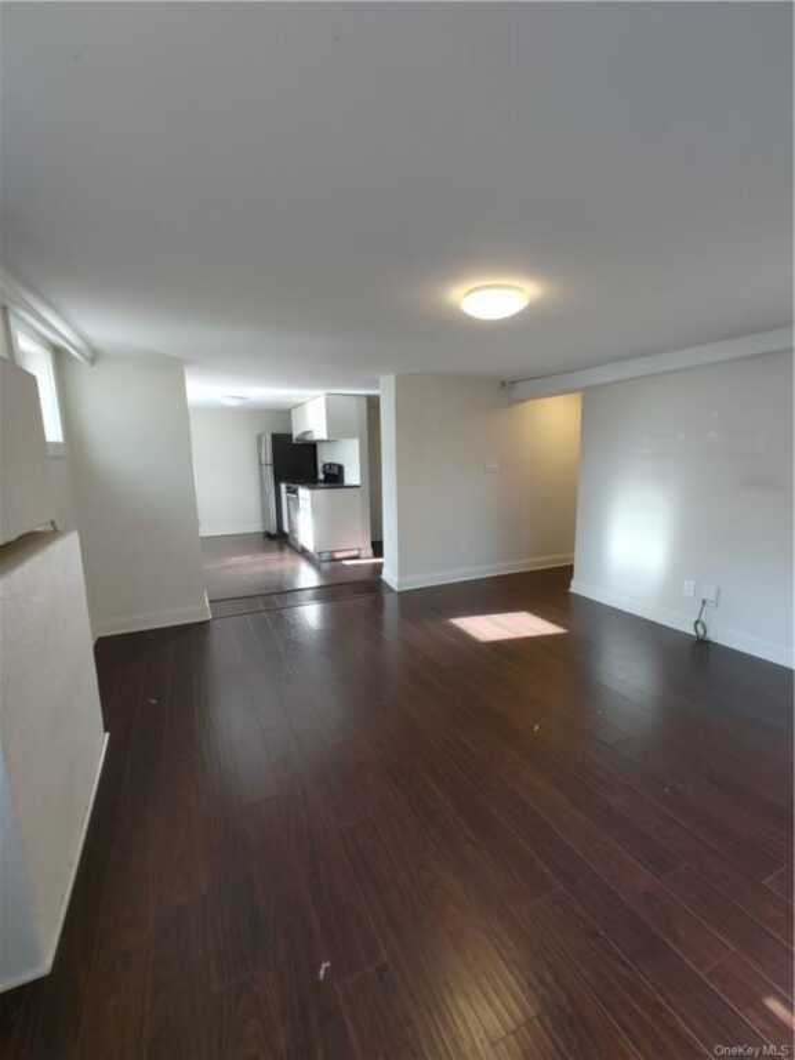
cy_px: 530
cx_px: 398
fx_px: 459
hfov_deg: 81.7
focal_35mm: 15
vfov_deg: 98.2
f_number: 1.9
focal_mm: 1.78
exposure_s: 1/30
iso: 100
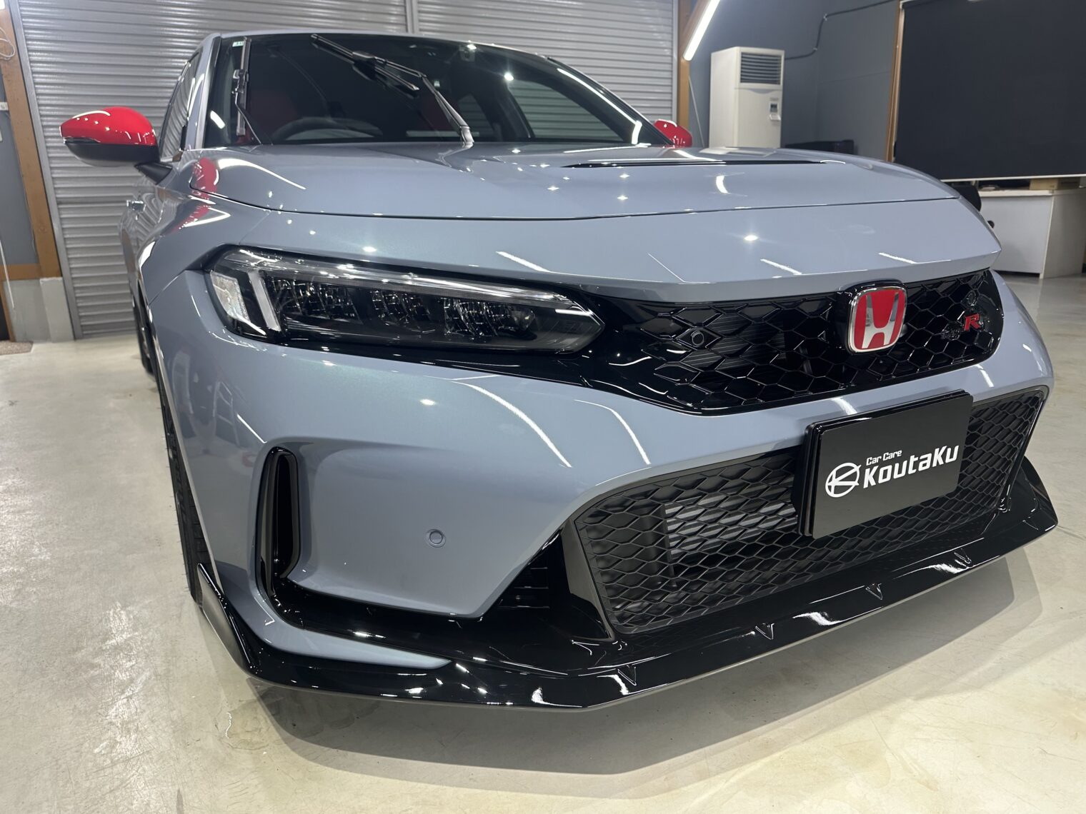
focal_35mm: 24
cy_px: 407
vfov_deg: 56.8
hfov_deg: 71.6
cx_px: 543
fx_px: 753
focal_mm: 6.86
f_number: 1.78
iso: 100
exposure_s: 1/120
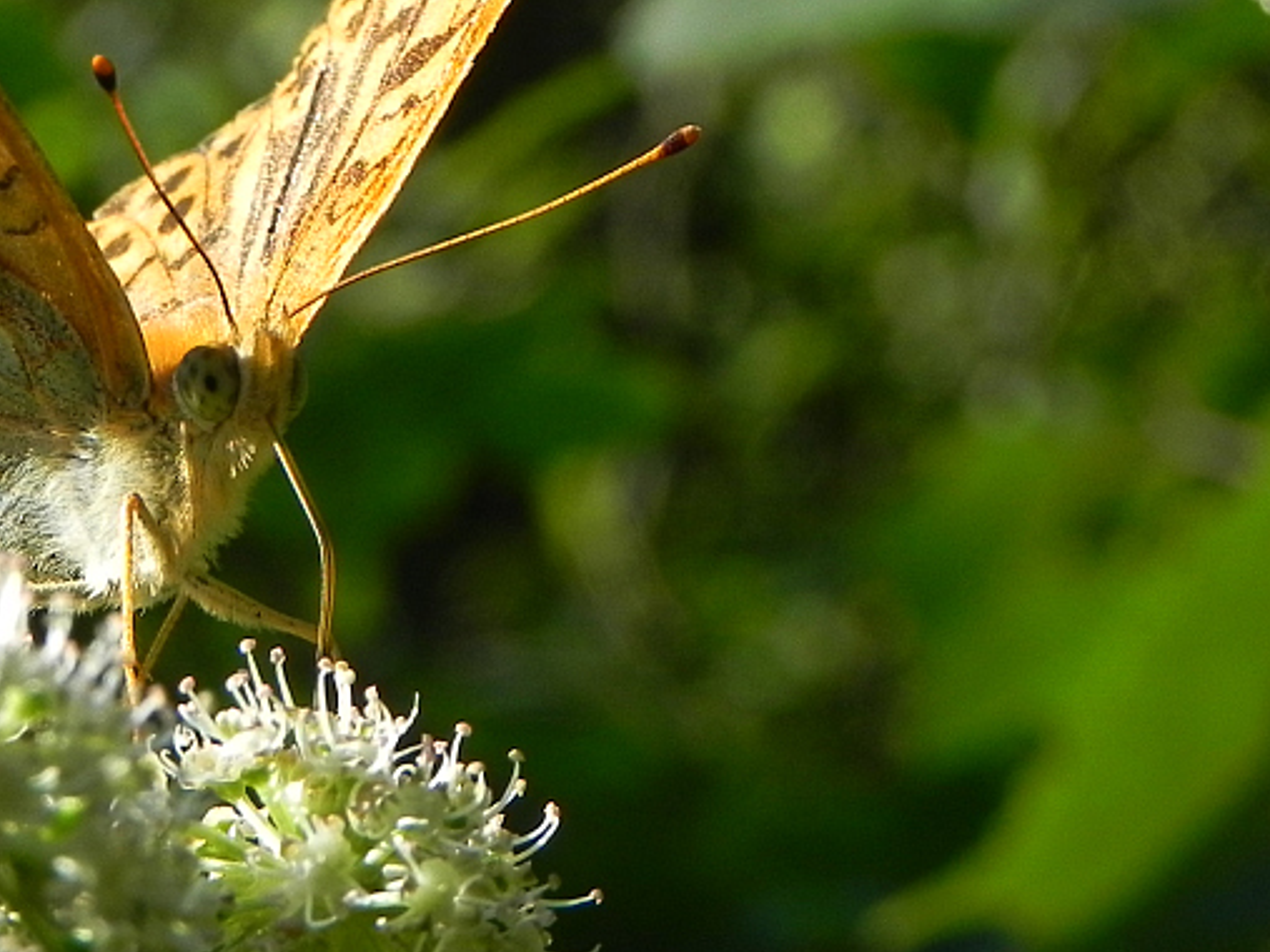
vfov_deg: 7.0
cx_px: 170
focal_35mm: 212
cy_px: 230
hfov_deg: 9.3
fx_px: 7776
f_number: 5.6
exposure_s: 1/200
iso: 160
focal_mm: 18.8
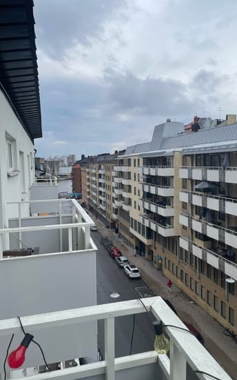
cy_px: 190
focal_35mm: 28
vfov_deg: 66.5
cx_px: 134
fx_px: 290
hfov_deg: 44.4
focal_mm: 4.2
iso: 32
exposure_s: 1/2618
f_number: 1.6
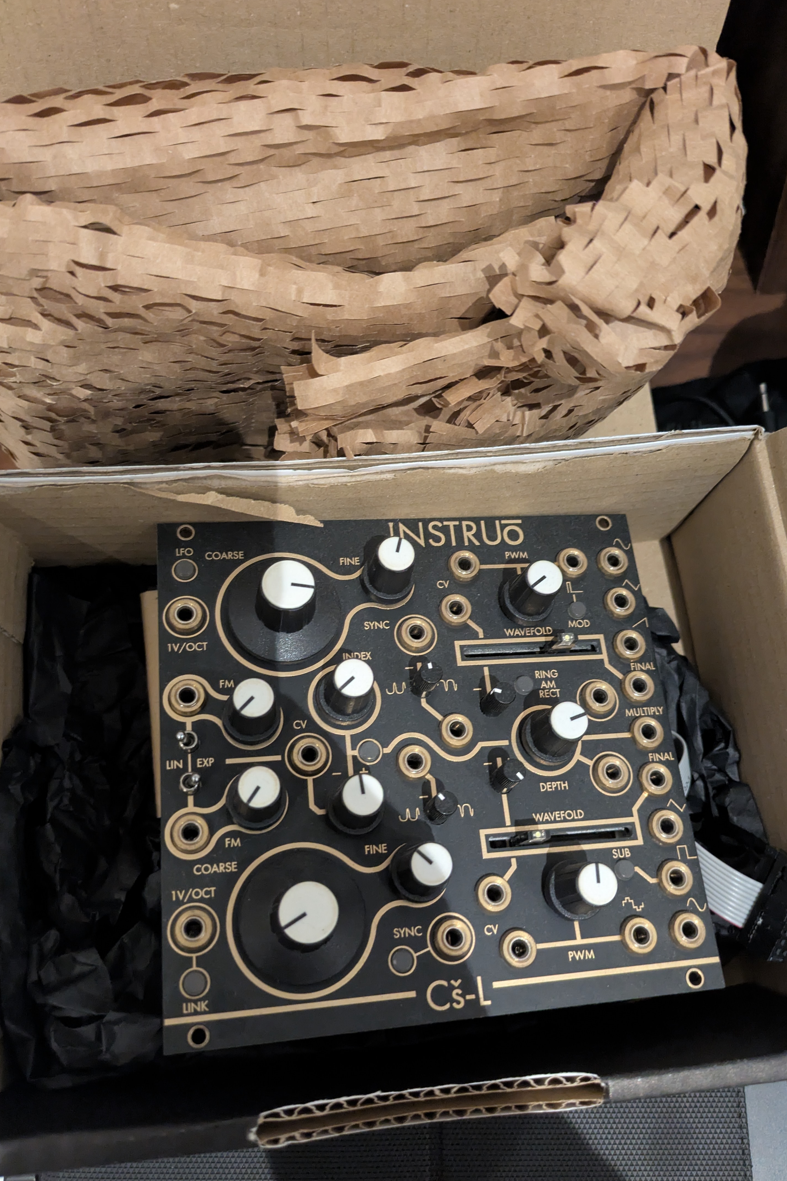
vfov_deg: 65.5
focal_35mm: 28
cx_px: 399
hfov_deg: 46.4
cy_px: 592
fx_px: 918
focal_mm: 5.43
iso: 1193
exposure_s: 1/25
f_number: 1.89
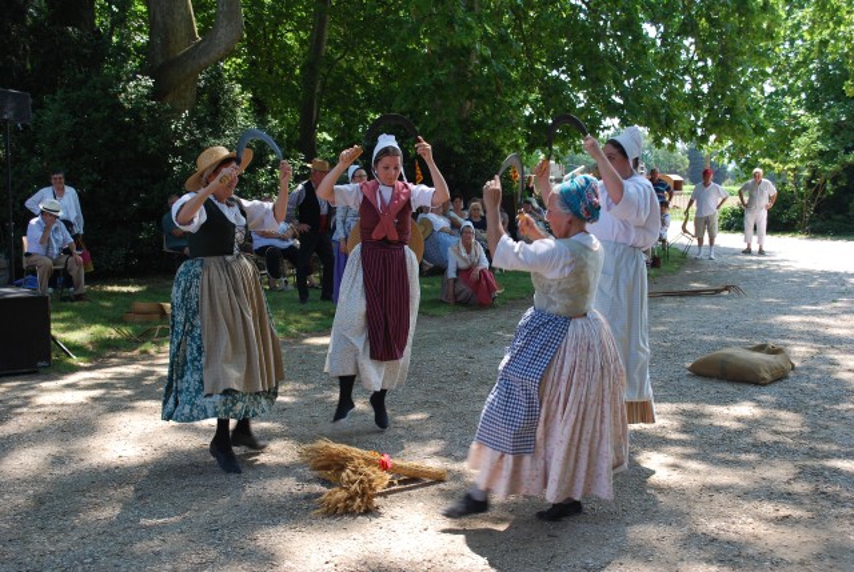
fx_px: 1069
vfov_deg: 30.0
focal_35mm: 45
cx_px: 427
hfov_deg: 43.5
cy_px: 286
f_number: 5.6
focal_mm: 30
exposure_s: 1/125
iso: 180
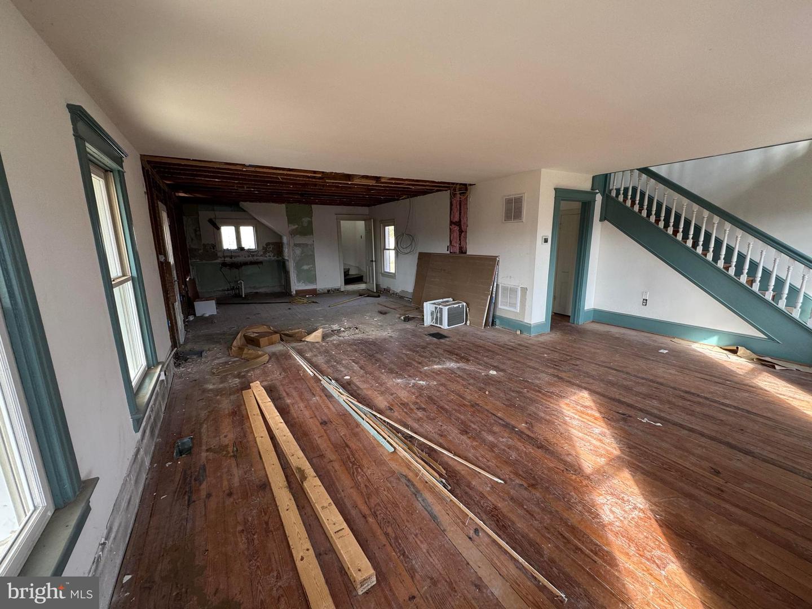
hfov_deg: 102.1
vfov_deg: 85.7
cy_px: 304
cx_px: 406
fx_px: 328
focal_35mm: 14
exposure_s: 1/99
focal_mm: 2.22
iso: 160
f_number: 2.2
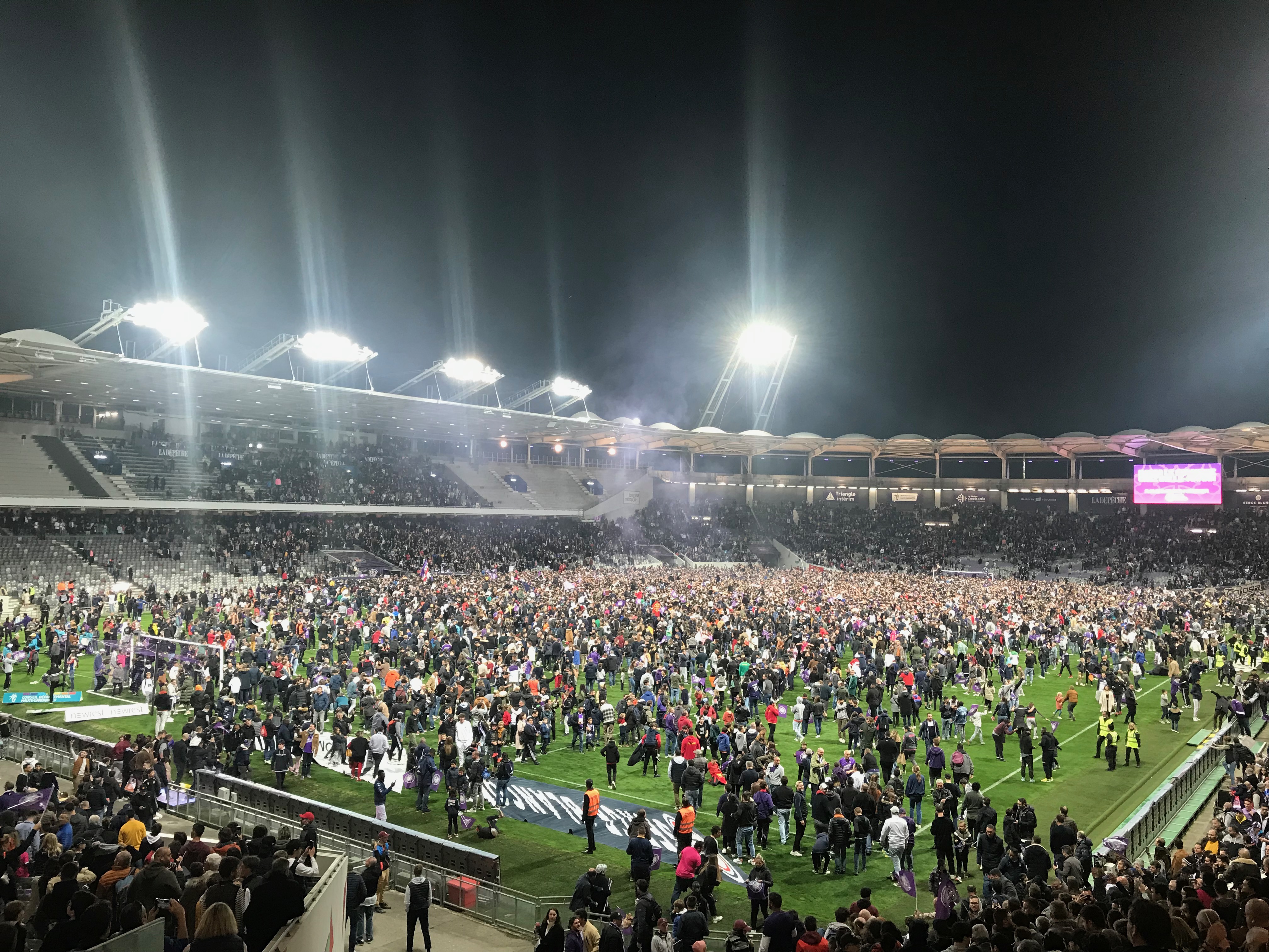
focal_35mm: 28
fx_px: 1026
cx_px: 634
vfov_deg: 49.7
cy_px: 476
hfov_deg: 63.4
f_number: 1.8
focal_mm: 3.99
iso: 32
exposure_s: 1/33
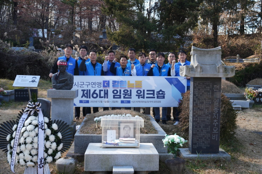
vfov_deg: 35.0
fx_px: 276
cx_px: 131
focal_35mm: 38
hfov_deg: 50.7
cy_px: 87
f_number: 5
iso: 50
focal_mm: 38
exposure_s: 1/50
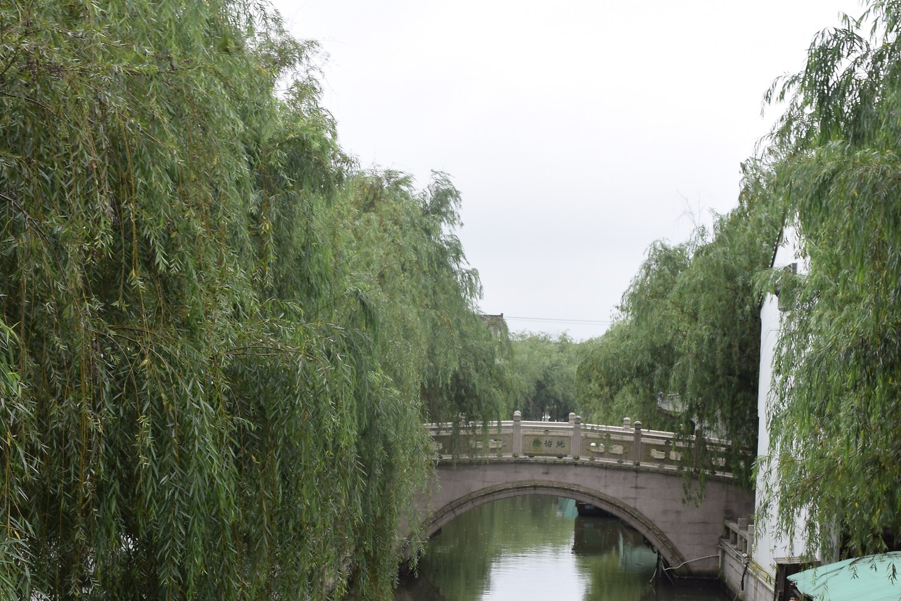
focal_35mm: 78
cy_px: 462
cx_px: 483
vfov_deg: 17.4
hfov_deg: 26.0
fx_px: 1952
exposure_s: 1/250
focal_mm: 32
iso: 200
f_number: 8
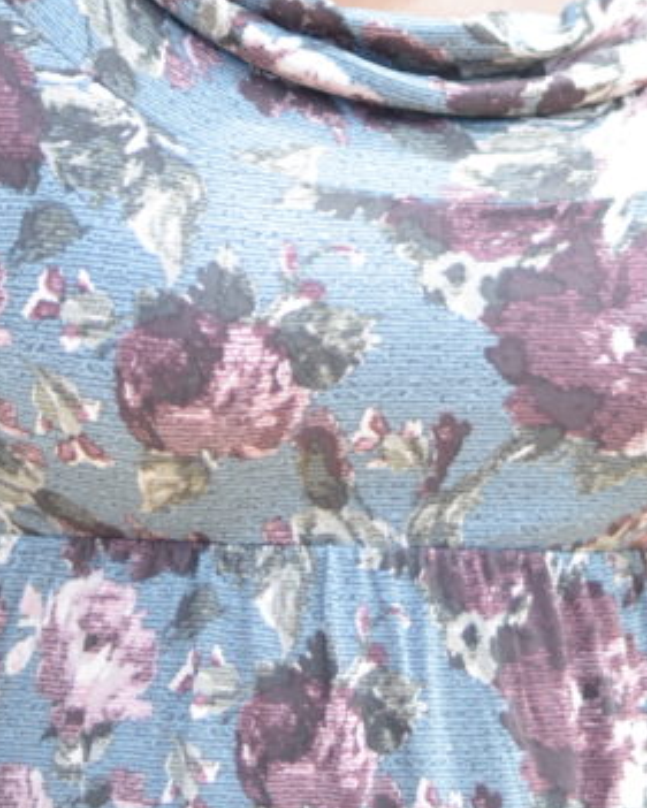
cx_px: 251
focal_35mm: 205
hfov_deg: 7.5
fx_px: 4905
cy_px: -12
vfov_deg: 9.4
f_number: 1.8
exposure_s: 1/500
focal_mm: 50
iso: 100
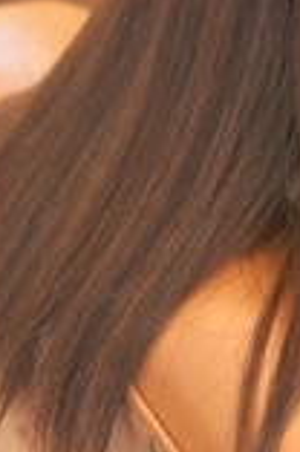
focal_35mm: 168
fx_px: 2104
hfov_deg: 8.1
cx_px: 352
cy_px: -230
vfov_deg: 11.7
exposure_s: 1/160
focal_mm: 35
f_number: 2.2
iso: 400
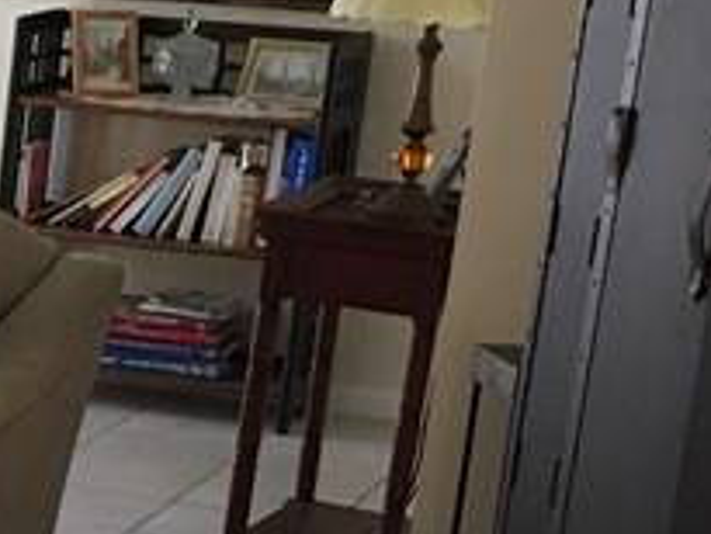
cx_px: -822
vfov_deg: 10.1
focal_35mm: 145
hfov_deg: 11.8
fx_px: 2980
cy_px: 565
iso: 40
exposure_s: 1/15
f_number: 2.2
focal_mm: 4.15
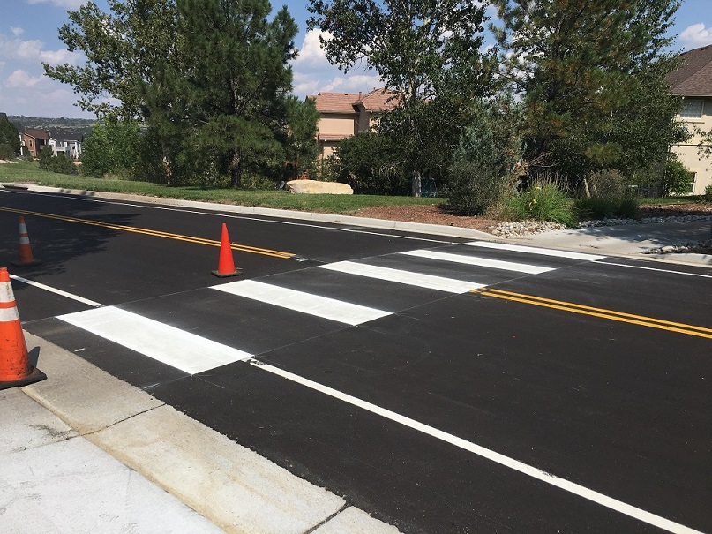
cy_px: 267
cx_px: 356
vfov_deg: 48.2
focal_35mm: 29
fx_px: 596
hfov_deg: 61.7
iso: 25
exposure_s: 1/2653
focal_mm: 4.15
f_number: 2.2
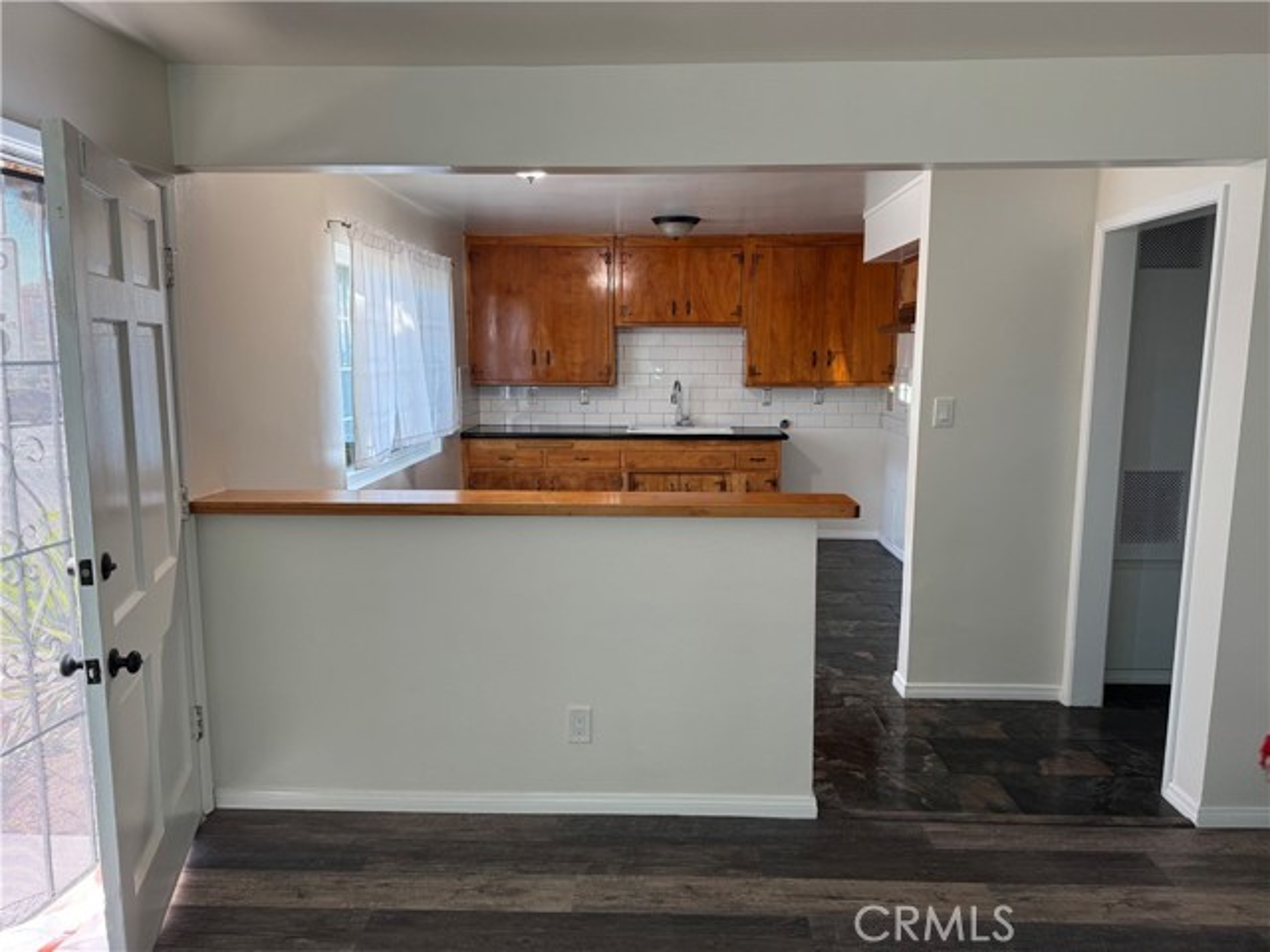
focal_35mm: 24
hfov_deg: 71.6
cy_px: 476
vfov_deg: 56.8
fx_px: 881
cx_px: 635
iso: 125
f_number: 1.78
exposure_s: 1/60
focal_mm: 6.76
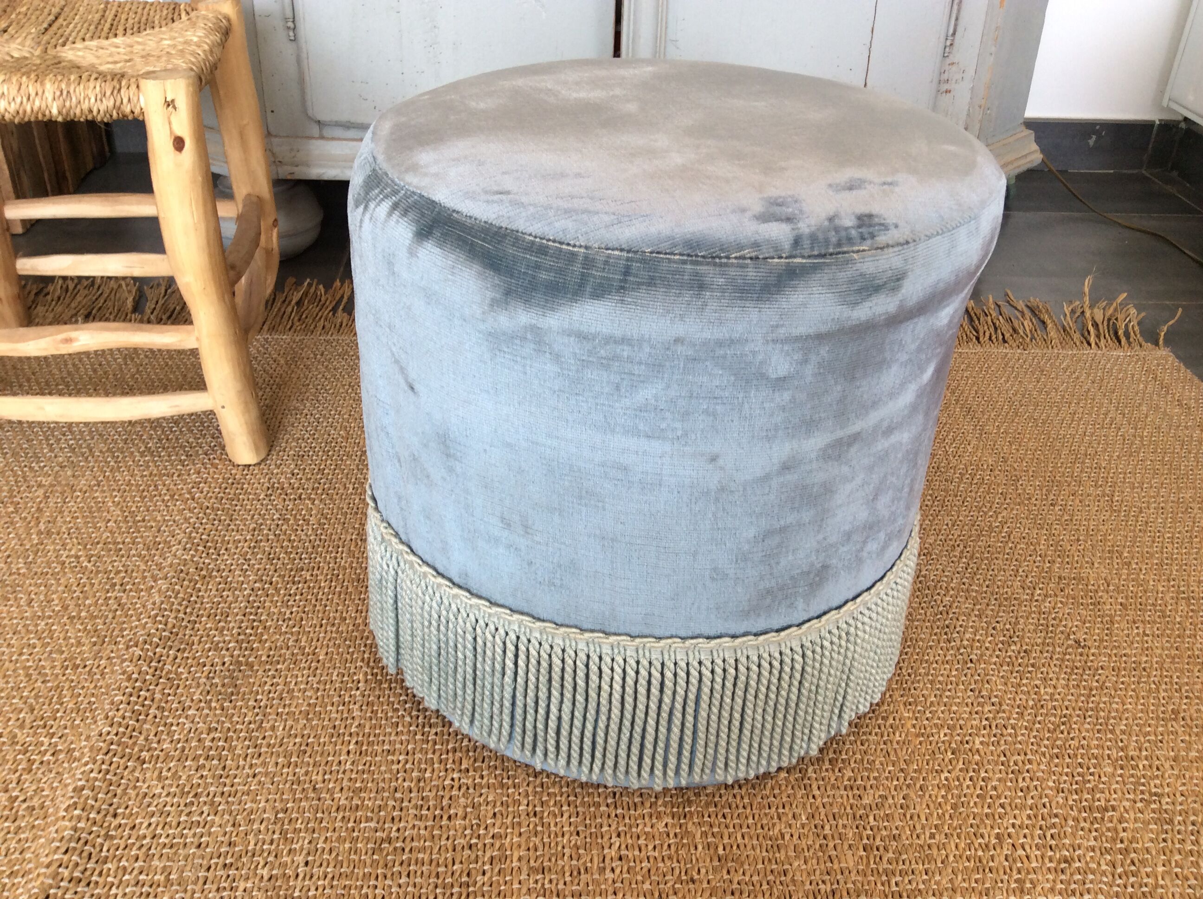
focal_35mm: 32
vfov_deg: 44.1
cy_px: 450
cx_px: 602
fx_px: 1110
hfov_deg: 56.9
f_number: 2.4
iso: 40
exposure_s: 1/50
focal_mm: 3.3
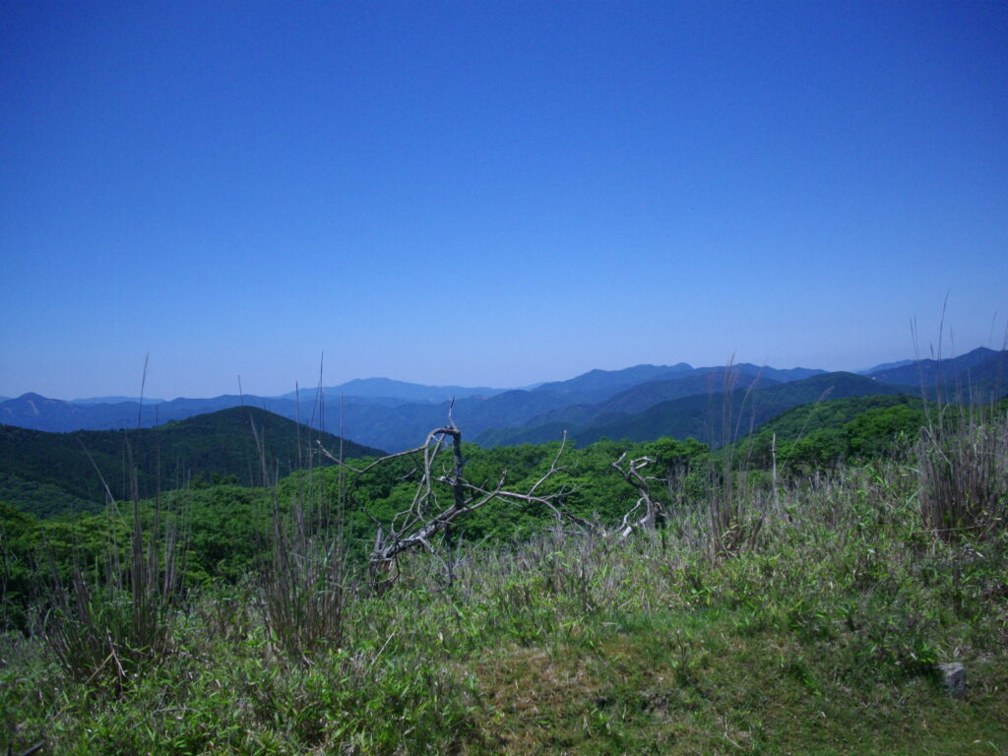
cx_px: 504
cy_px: 378
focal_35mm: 37
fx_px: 1077
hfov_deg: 50.1
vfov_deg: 38.7
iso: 100
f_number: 5.6
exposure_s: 1/500
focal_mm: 6.2
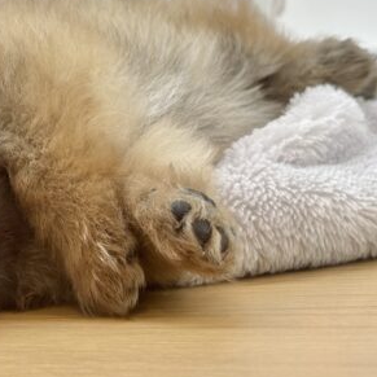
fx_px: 1244
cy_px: 167
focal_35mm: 101
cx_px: -16
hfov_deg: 16.8
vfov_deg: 17.2
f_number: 1.6
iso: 32
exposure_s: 1/50
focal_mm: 5.96
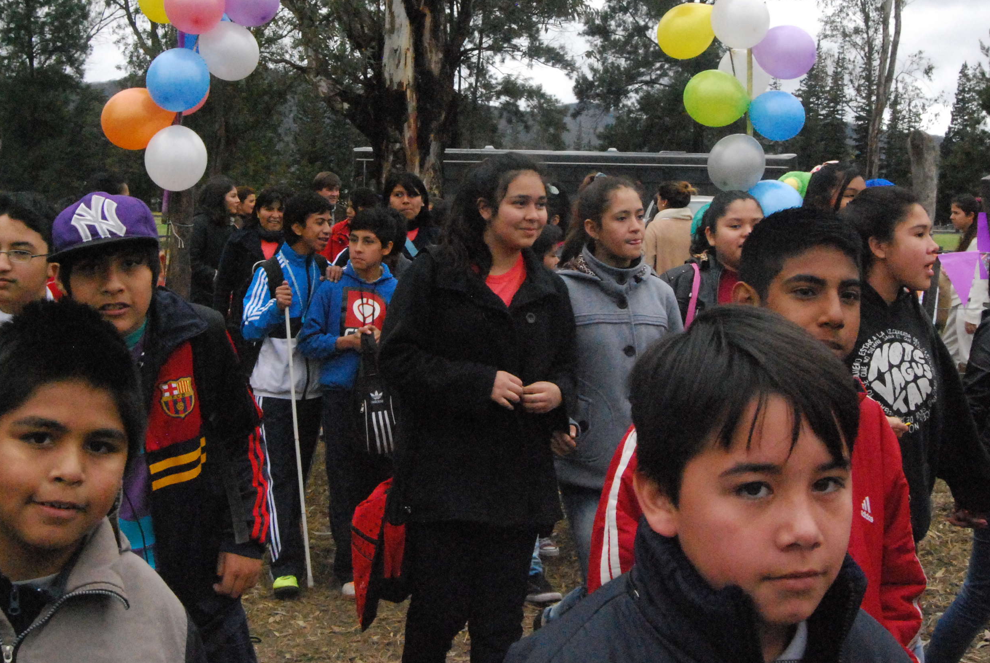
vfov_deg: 28.4
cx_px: 502
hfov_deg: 41.9
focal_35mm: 47
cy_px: 194
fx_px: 1294
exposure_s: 1/640
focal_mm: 20
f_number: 13
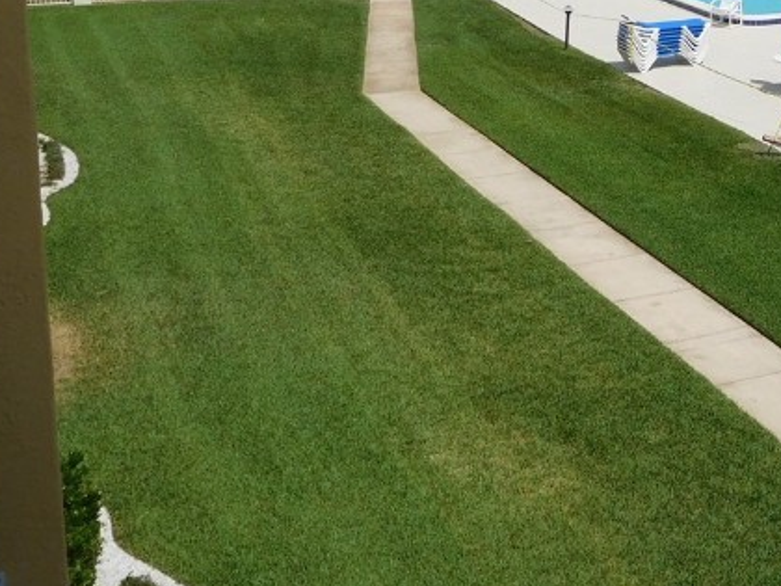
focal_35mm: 61
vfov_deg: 23.0
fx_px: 1376
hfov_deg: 29.3
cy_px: -4
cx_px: 805
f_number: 6.8
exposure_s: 1/800
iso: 125
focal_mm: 4.5
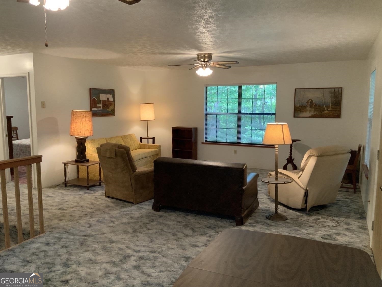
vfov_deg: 48.2
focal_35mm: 29
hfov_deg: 61.7
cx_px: 191
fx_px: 320
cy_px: 144
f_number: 1.8
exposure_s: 1/60
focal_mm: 3
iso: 250
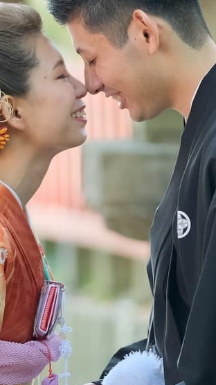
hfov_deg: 2.1
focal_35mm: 571
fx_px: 5817
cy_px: 106
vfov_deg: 3.8
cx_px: 98
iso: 1600
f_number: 2.8
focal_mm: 140
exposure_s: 1/100
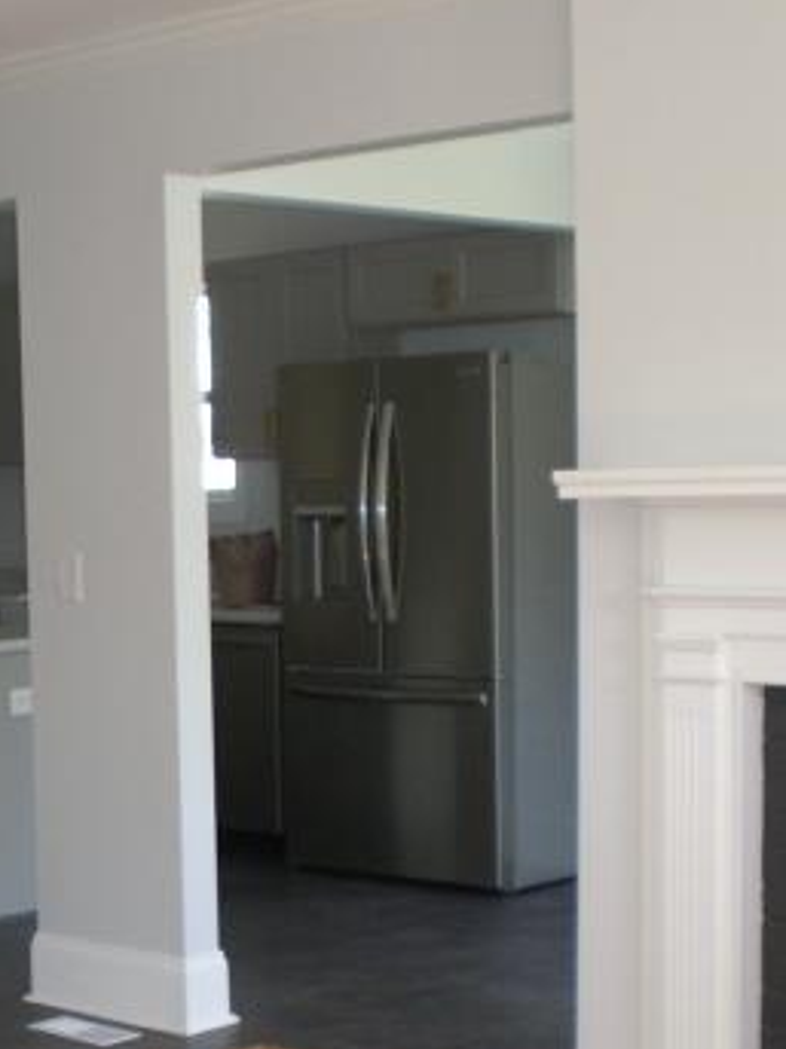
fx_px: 2151
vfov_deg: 27.3
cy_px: 658
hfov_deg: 20.3
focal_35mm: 71
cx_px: 64
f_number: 3.1
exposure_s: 1/80
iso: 200
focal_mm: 6.3
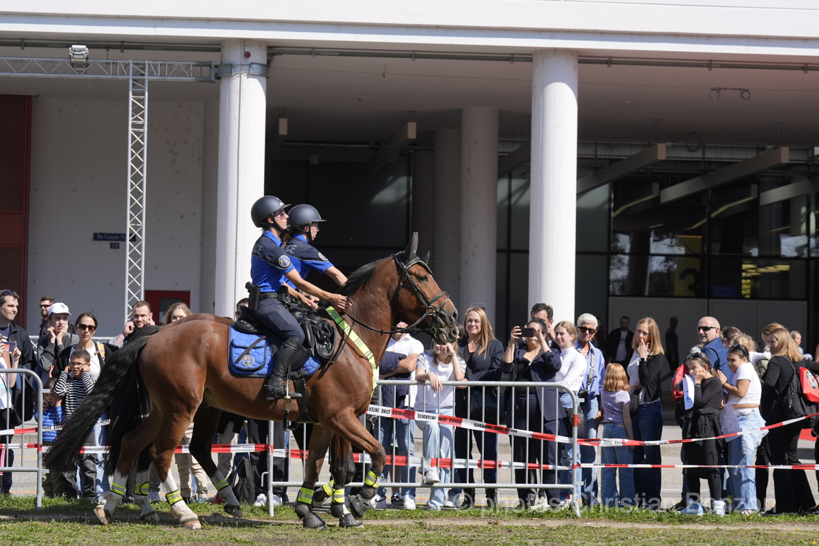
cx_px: 410
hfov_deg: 16.9
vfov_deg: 11.3
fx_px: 2753
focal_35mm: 121
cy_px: 273
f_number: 8
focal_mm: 121
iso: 400
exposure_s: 1/1000
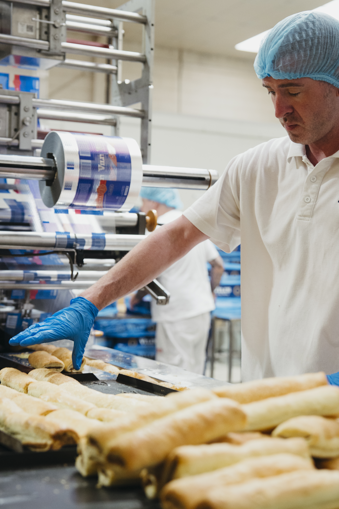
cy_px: 222
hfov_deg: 20.9
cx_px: 184
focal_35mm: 65
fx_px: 918
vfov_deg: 30.9
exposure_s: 1/320
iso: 1600
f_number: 2.8
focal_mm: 45
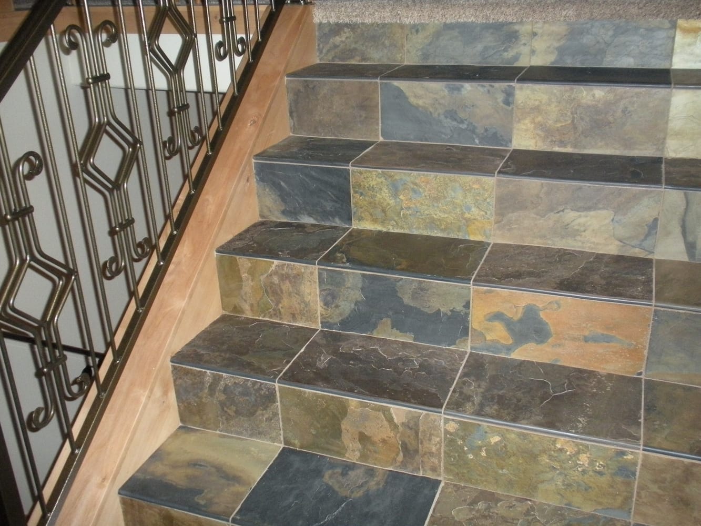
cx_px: 350
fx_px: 709
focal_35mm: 35
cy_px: 263
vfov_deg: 40.7
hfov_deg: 52.6
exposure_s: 1/60
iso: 466
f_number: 3.5
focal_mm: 6.3
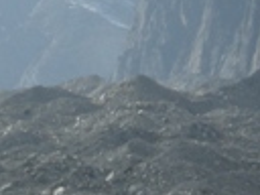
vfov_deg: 1.9
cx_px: 89
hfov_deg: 2.6
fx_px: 5753
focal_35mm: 766
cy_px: -65
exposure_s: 1/307
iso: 64
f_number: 6.5
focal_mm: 26.3
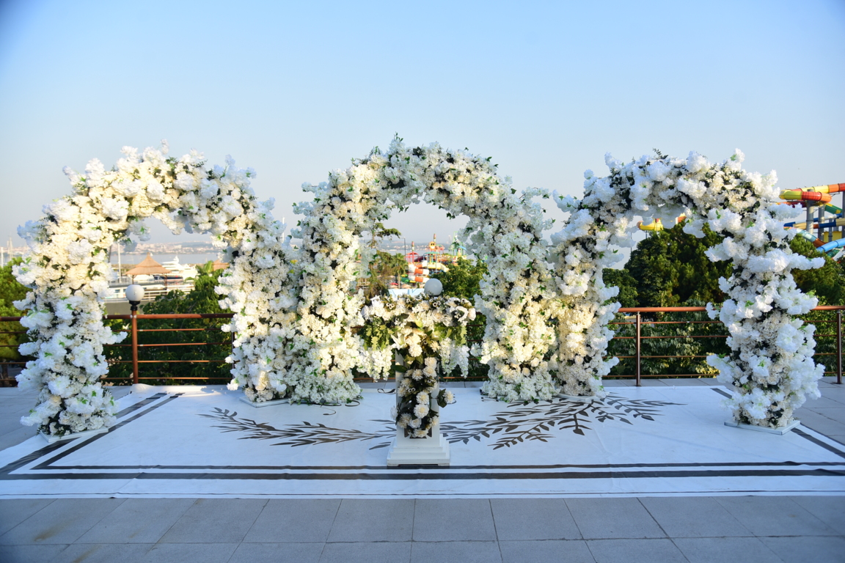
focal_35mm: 28
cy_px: 282
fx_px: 657
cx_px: 422
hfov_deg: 65.5
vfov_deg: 46.4
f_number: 4
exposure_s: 1/640
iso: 200
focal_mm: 28
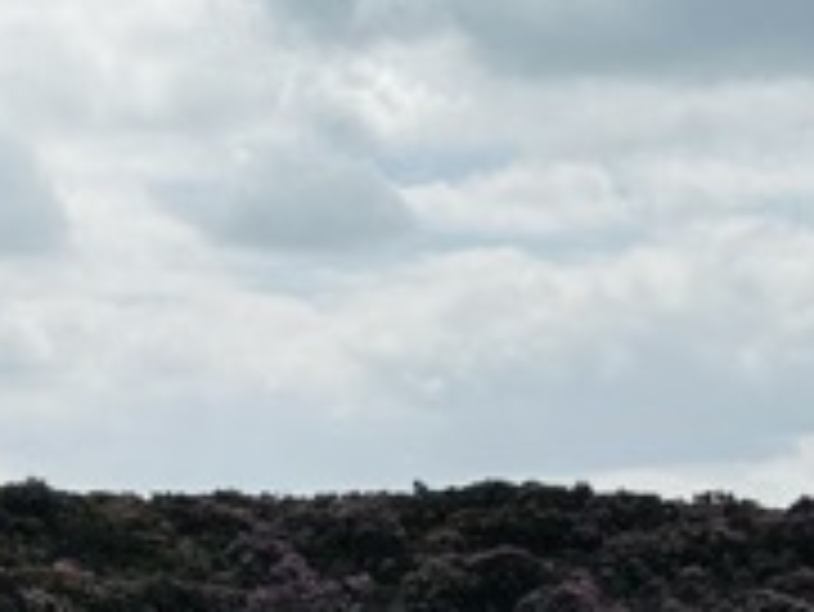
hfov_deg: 13.6
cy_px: 837
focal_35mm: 136
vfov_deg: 10.6
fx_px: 3200
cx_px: -423
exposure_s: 1/7576
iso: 80
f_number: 1.78
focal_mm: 6.86
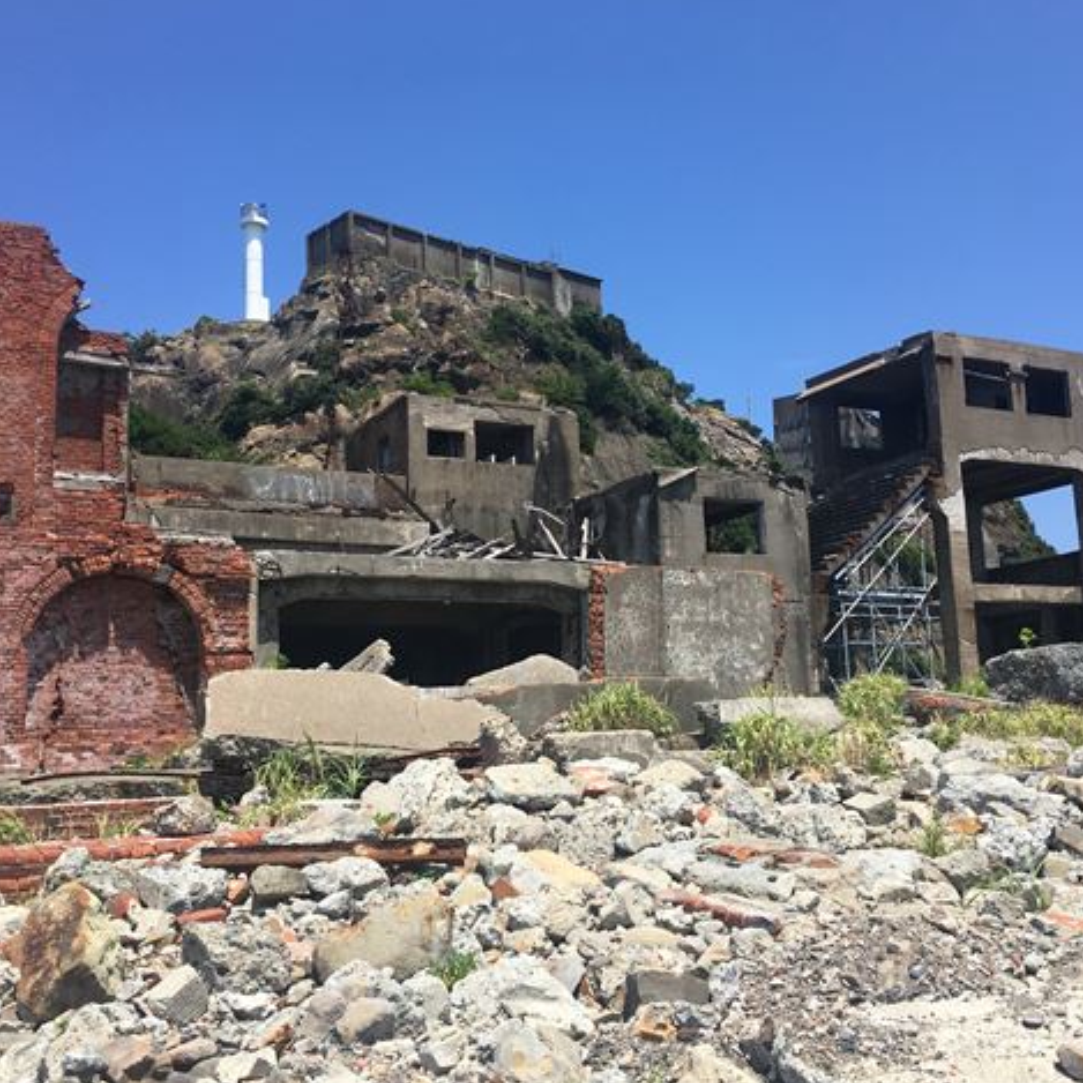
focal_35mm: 35
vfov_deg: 47.2
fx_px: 1239
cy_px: 536
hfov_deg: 47.2
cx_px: 552
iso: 25
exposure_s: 1/1508
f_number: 2.2
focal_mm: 4.15
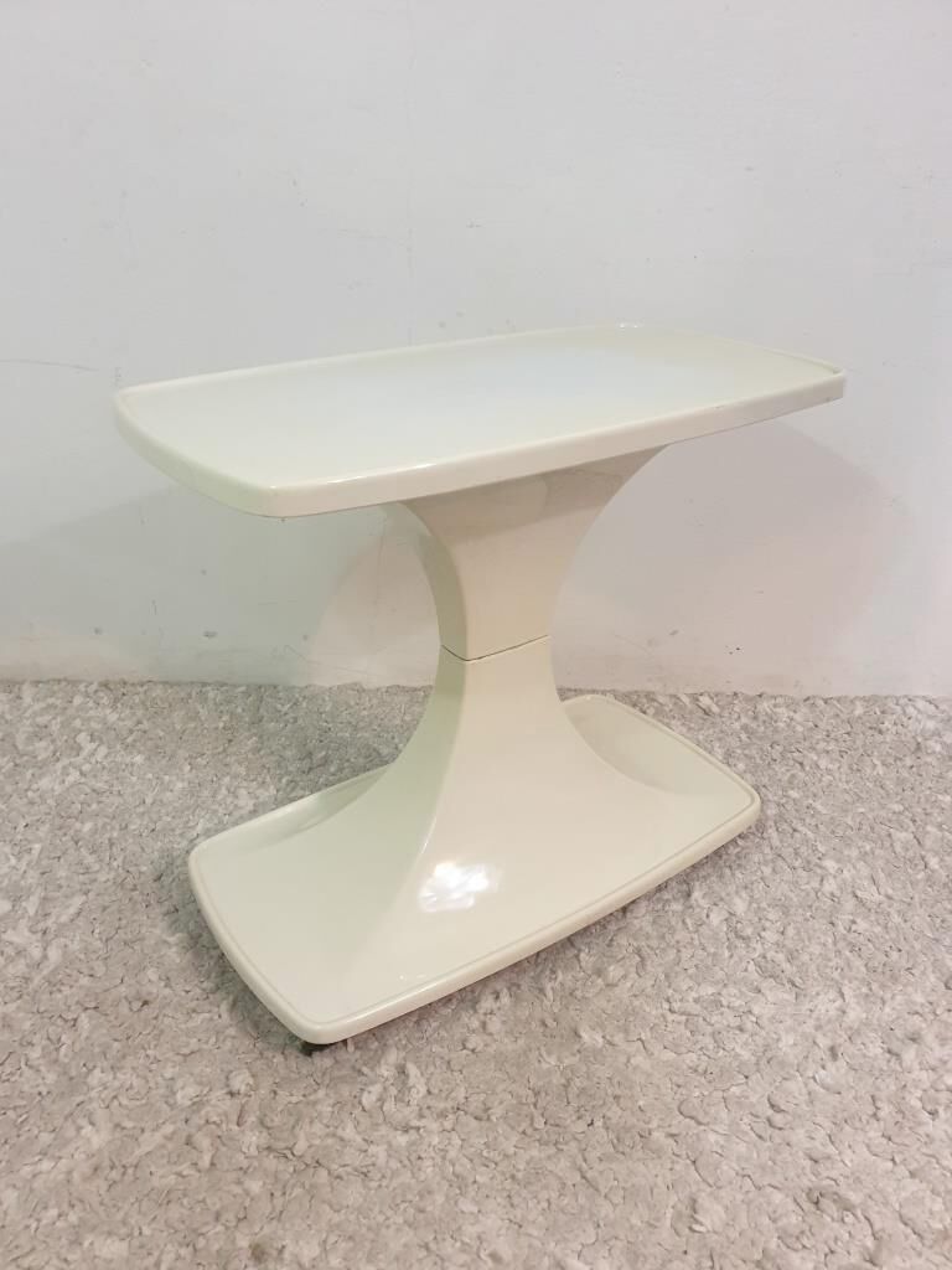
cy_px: 635
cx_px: 476
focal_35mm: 26
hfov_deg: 53.1
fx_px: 953
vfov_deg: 67.3
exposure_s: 1/50
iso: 400
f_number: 1.5
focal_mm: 4.3
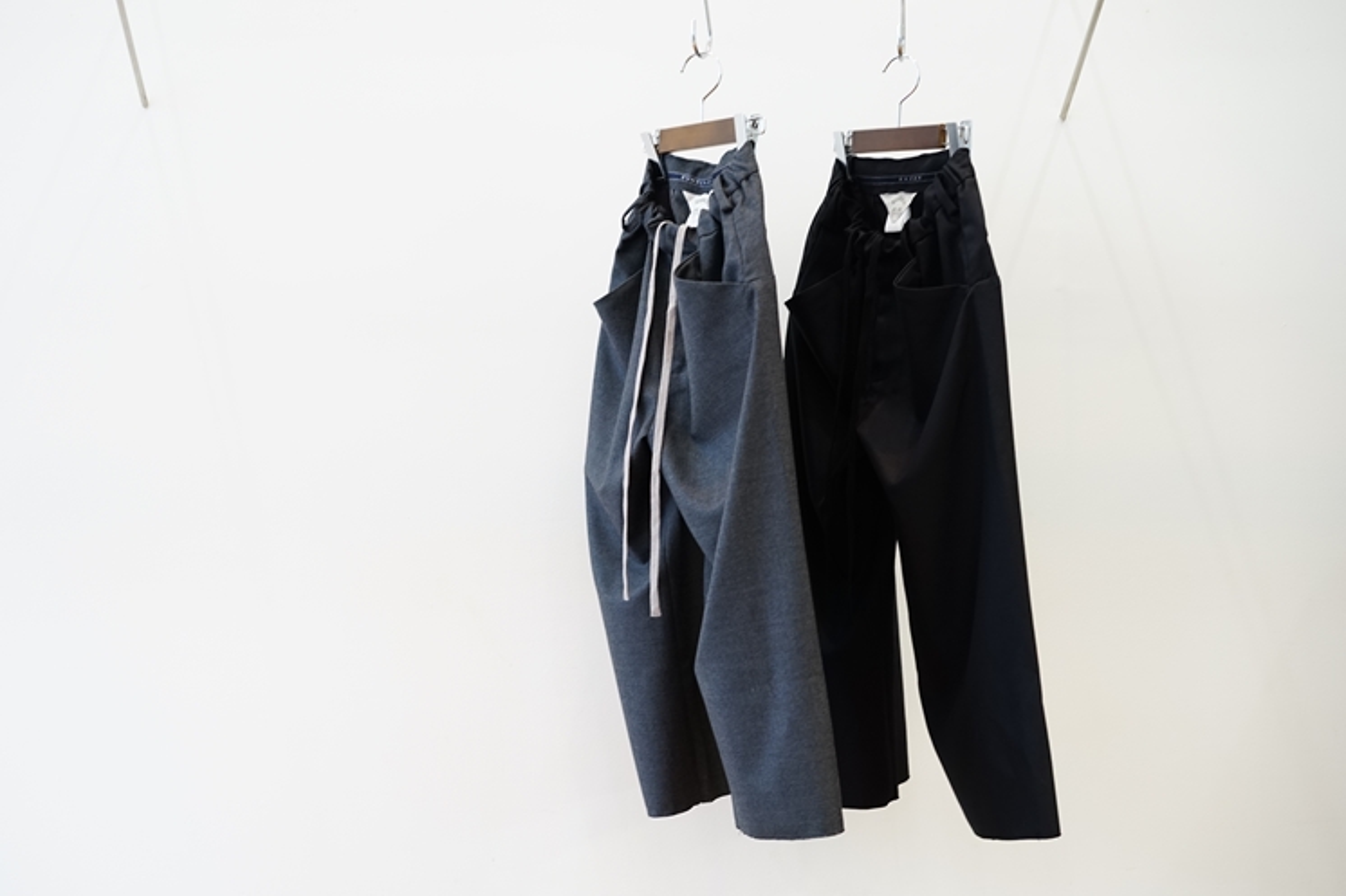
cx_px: 632
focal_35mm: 59
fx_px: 2205
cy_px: 473
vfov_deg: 23.0
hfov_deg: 33.9
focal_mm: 55
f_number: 4
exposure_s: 1/60
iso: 800
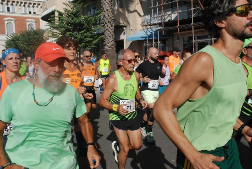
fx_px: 252
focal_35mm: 36
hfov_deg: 53.0
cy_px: 78
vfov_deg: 37.0
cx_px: 136
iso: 1000
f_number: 9
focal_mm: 22
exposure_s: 1/2500
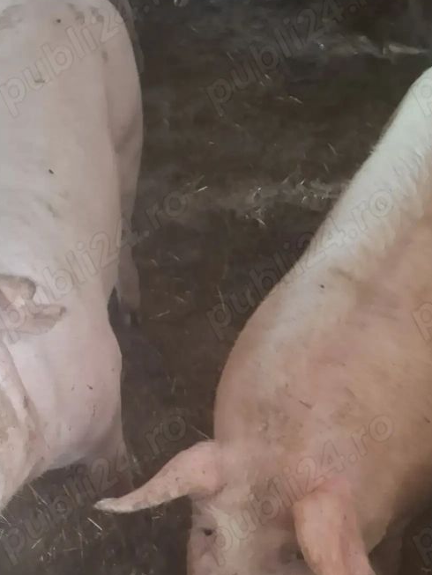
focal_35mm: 47
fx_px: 782
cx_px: 195
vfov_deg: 37.4
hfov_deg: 30.9
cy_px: 533
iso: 800
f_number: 1.8
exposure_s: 1/24
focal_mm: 5.54
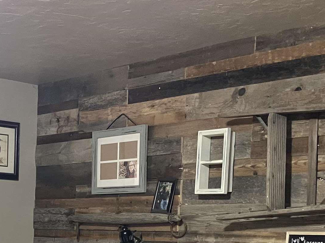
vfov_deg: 17.5
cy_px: 295
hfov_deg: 24.0
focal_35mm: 80
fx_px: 751
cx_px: 60
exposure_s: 1/60
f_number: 1.8
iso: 160
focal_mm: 3.99
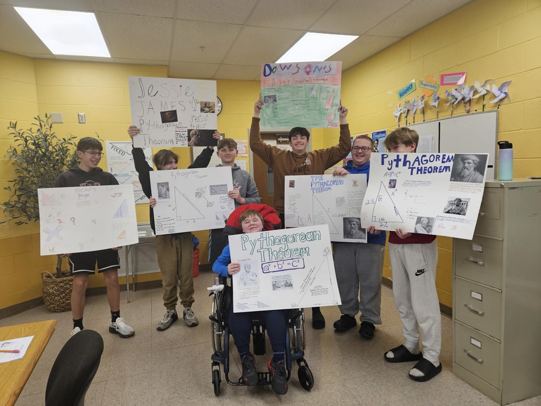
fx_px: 359
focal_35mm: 23
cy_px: 203
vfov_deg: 58.9
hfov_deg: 73.9
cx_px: 270
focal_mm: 5.4
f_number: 1.8
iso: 64
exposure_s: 1/120
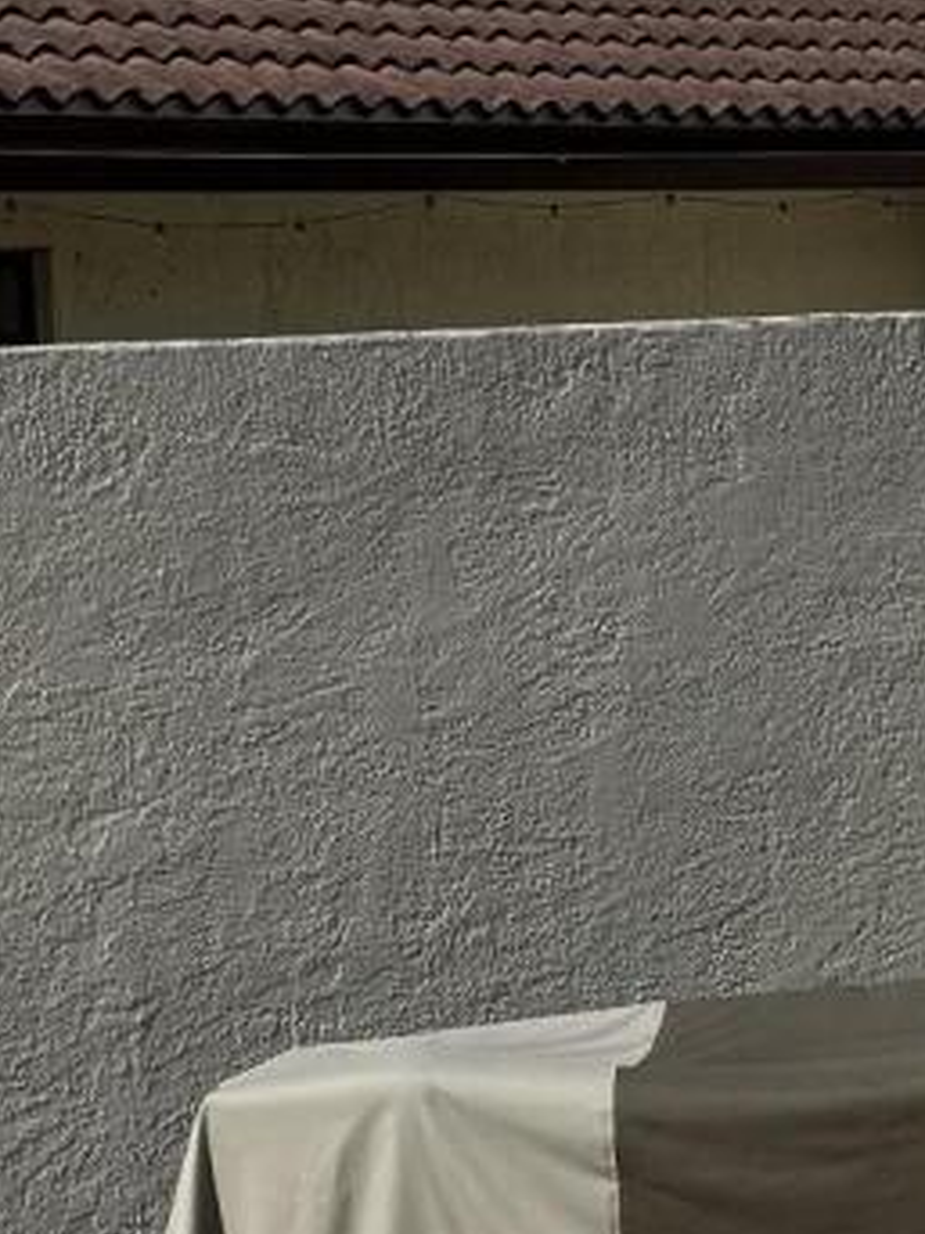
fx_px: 4991
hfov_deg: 9.7
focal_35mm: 140
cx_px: 1940
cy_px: 367
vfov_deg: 14.1
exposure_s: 1/14286
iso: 80
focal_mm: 6.76
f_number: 1.78
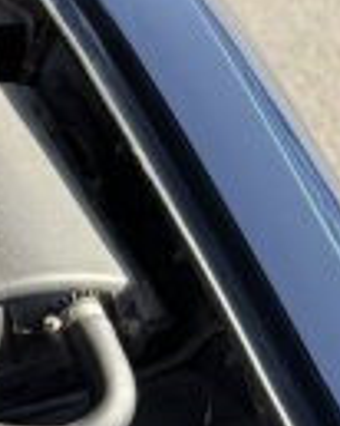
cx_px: -604
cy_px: 651
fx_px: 1461
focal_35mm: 116
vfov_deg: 15.3
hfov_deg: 10.4
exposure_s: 1/450
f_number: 1.78
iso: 80
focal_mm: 6.76
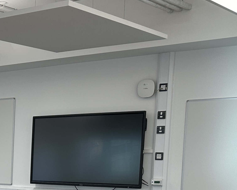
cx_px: -89
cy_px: 222
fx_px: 582
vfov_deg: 17.7
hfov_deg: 20.6
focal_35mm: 83
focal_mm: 6.86
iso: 80
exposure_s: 1/100
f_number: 1.78
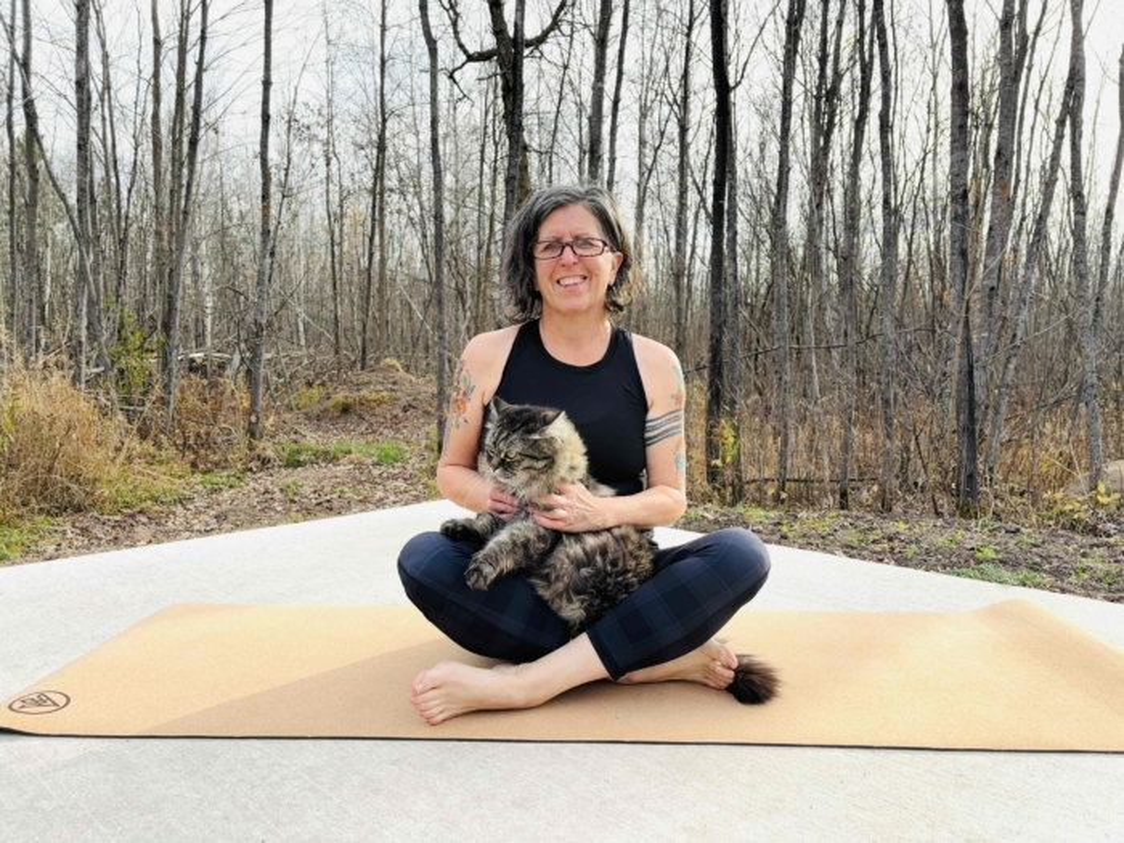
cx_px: 562
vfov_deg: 53.1
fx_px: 844
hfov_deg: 67.3
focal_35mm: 26
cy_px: 422
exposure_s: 1/799
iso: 50
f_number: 1.6
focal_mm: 5.96
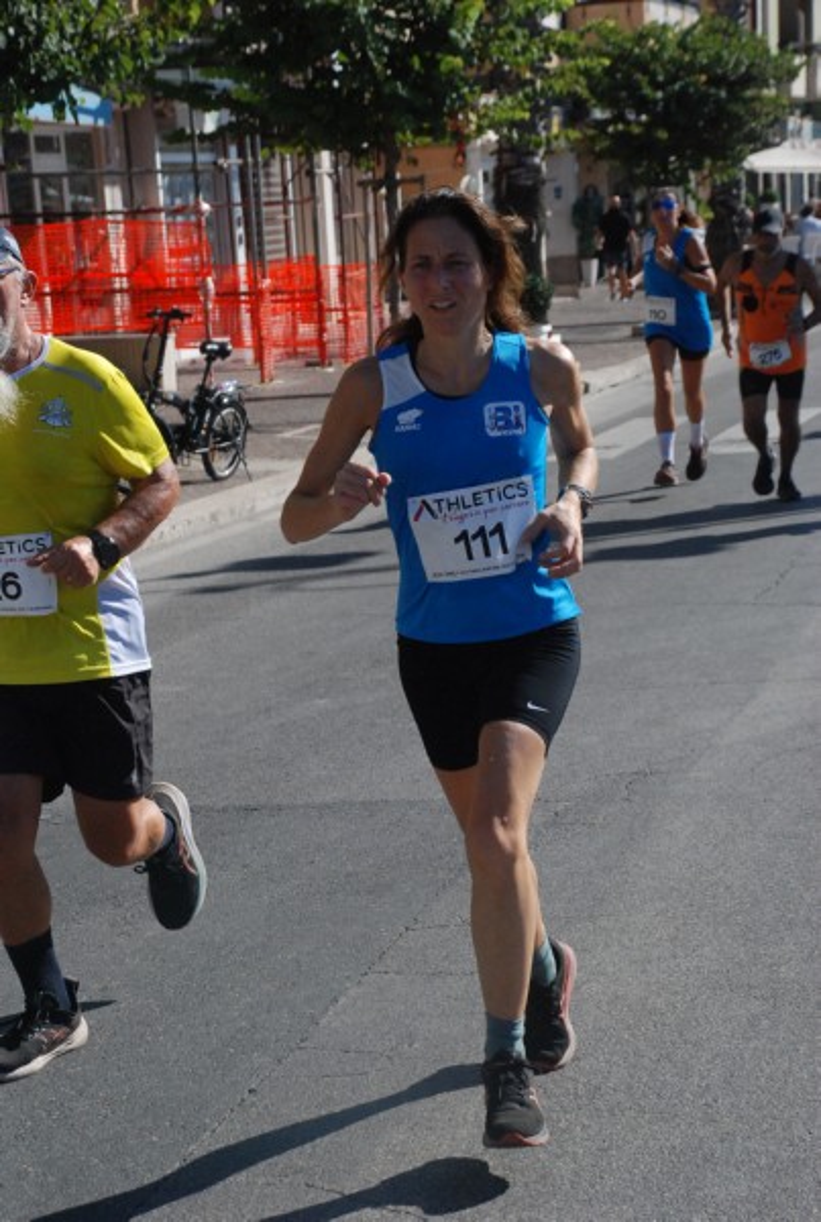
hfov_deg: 14.8
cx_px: 410
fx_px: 3165
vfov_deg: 21.9
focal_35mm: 93
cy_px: 611
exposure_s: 1/2000
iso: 1000
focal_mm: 62
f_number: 8
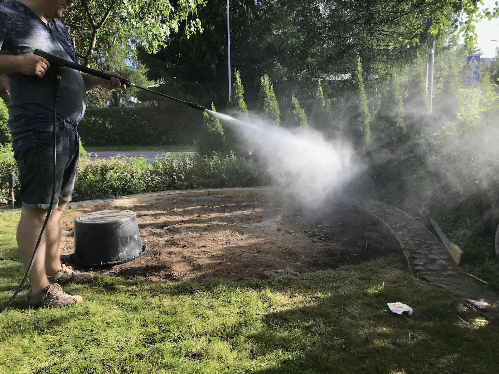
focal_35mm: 28
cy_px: 187
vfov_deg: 49.7
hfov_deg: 63.4
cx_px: 250
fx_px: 404
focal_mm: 3.99
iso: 20
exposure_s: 1/674
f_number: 1.8
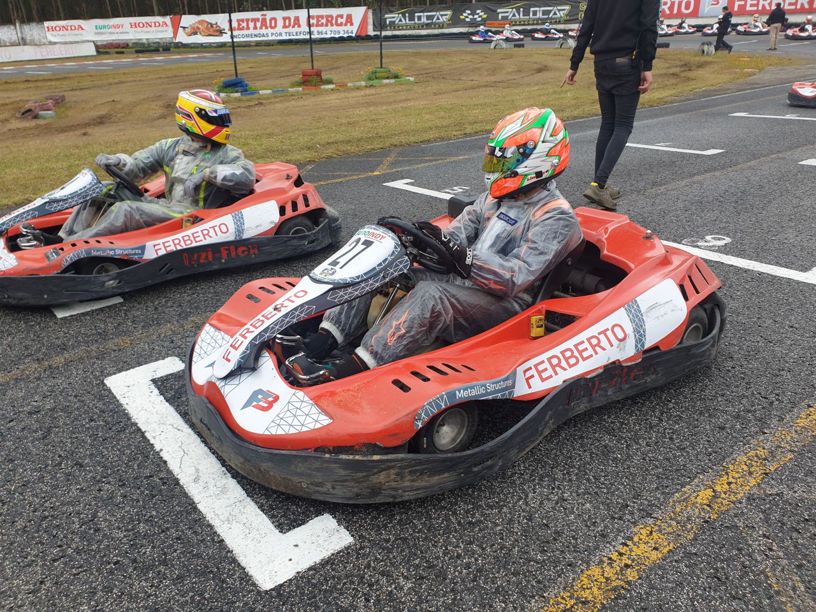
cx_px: 408
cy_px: 306
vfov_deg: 53.1
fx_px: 613
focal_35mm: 26
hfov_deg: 67.3
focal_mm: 4.3
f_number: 2.4
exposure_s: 1/466
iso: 50
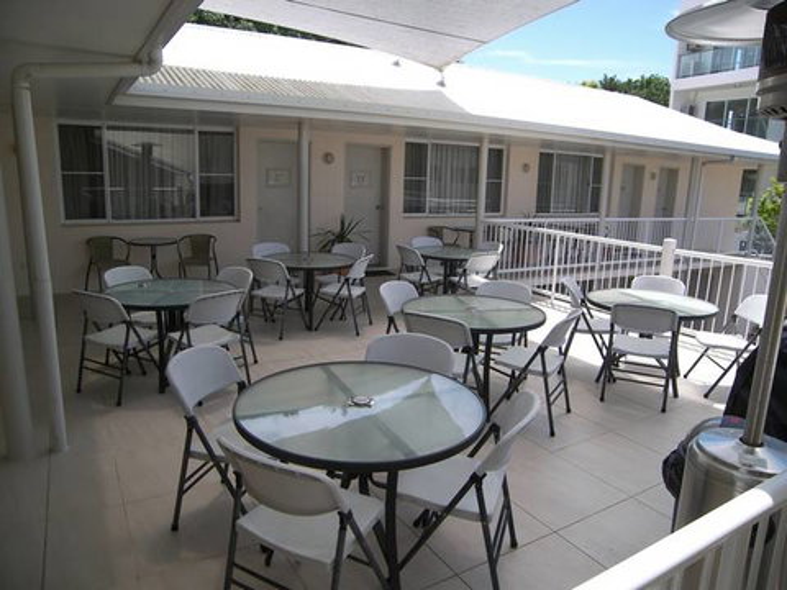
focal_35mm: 24
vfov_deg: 56.8
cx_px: 394
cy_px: 295
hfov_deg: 71.6
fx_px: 546
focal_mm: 5
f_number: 2.8
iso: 50
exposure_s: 1/640
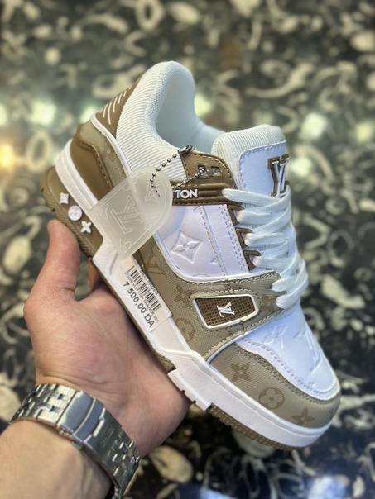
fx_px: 693
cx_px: 188
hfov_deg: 30.3
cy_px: 250
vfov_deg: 39.7
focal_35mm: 48
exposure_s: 1/209
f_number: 1.78
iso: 80
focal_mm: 6.86
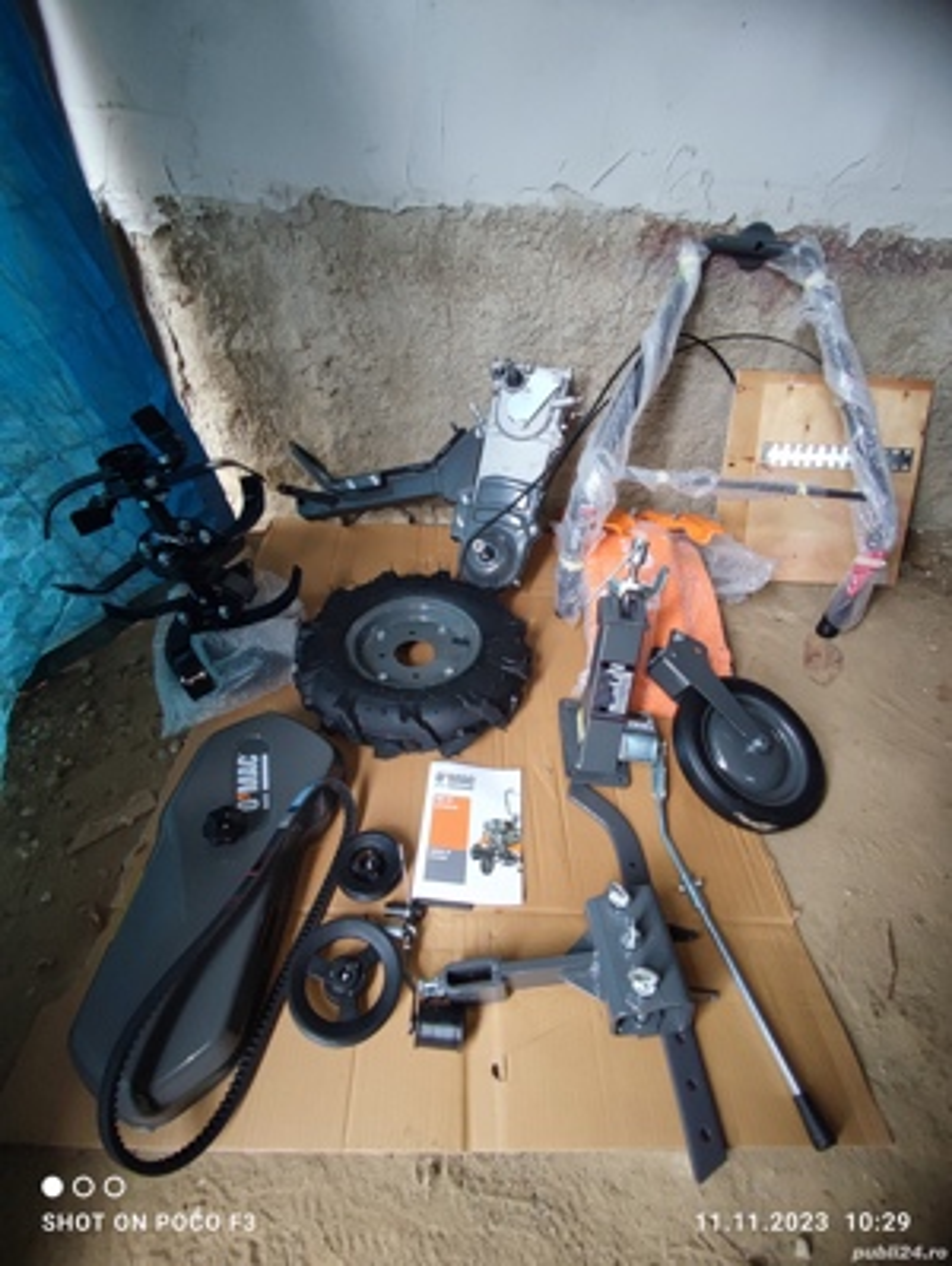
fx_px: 549
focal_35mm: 15
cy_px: 633
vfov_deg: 98.1
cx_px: 476
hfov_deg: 81.8
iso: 449
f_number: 2.2
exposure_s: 1/33
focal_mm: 1.65
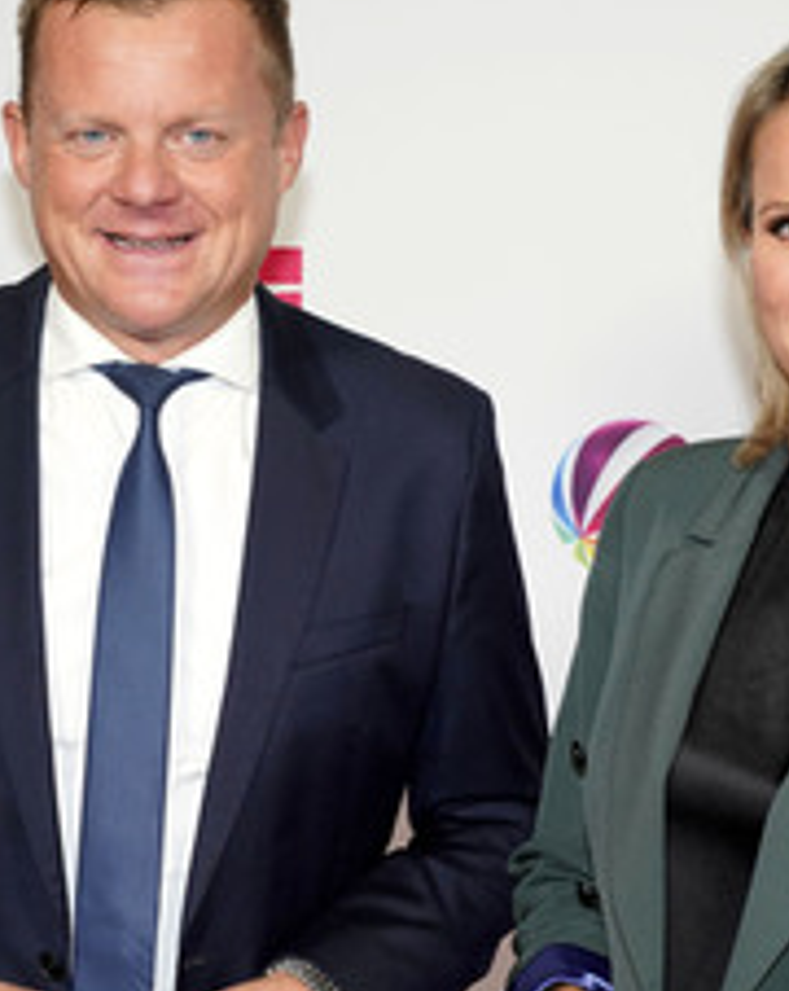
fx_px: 3073
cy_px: 535
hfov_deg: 14.6
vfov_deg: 18.3
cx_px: 445
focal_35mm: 105
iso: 640
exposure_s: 1/125
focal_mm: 56
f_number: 8
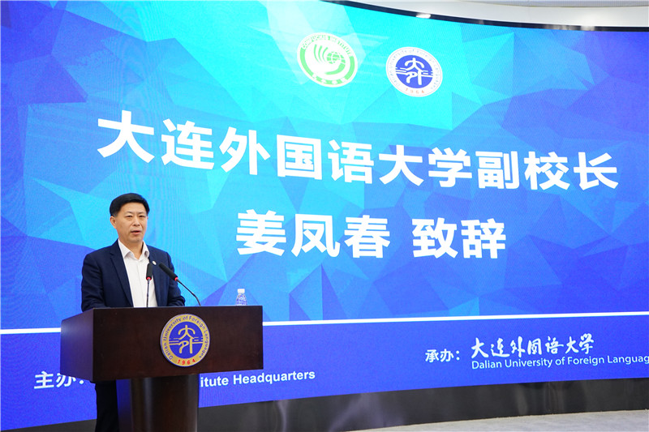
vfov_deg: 32.6
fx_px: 739
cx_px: 324
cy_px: 216
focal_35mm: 41
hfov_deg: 47.4
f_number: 4.5
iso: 1250
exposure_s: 1/40
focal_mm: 41
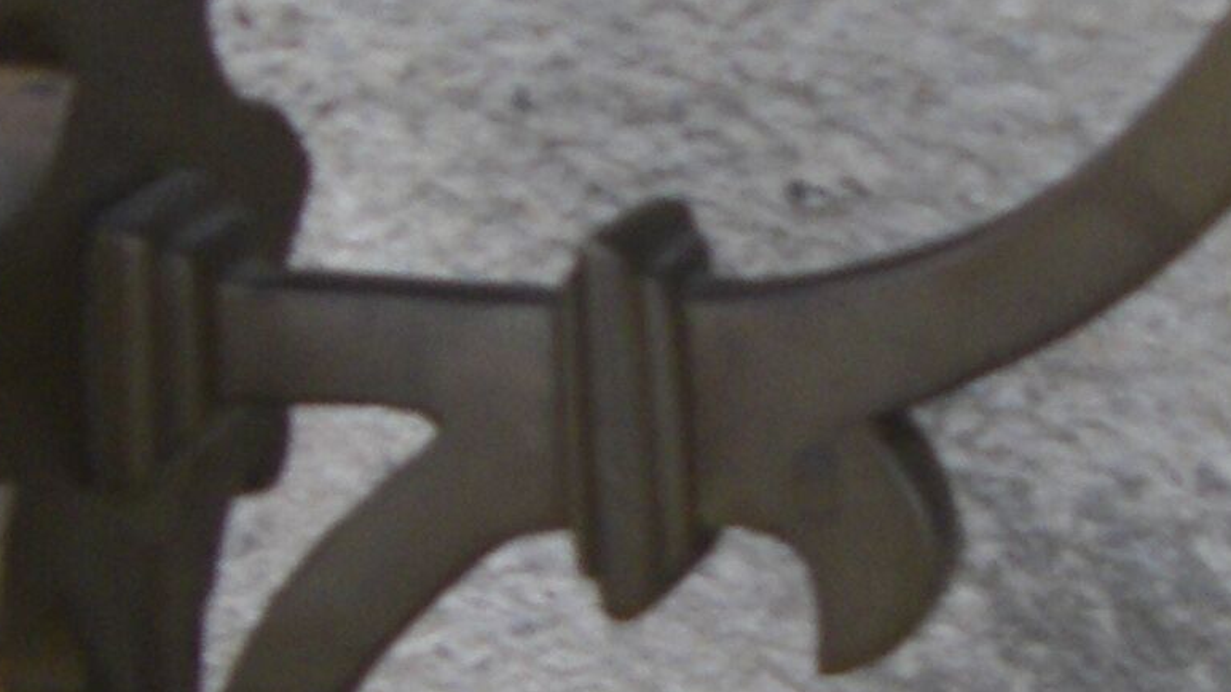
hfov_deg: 12.3
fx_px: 5711
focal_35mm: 175
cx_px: 907
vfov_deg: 6.9
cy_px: 580
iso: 100
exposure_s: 1/50
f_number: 3.5
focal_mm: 6.3
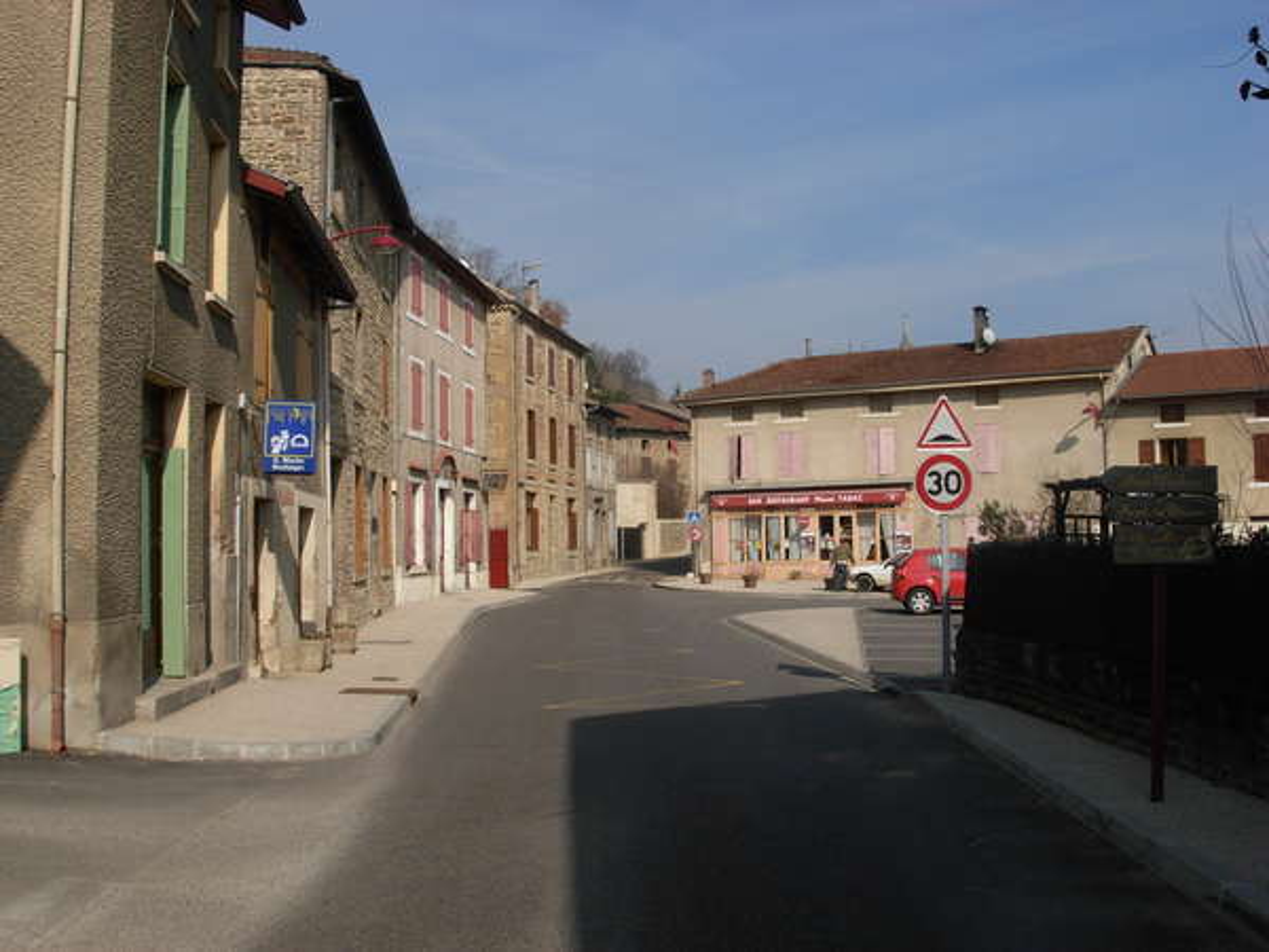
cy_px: 476
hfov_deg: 49.0
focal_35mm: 38
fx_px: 1393
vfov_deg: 37.7
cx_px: 634
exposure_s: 1/861
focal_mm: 6.3
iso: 79
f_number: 4.9
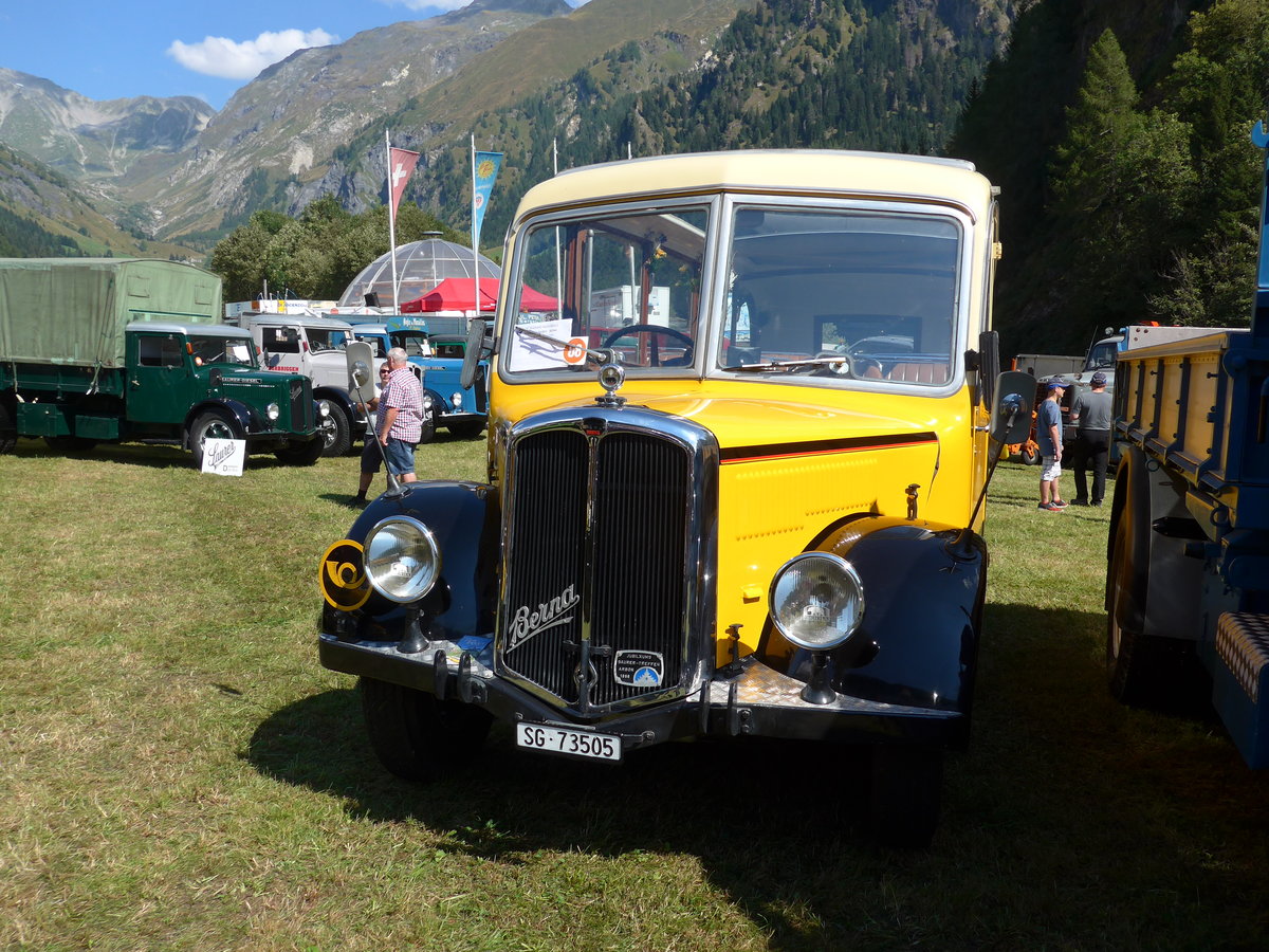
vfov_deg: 48.2
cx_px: 634
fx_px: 1063
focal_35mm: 29
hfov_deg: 61.7
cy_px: 476
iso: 80
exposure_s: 1/1300
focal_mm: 6
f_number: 2.8
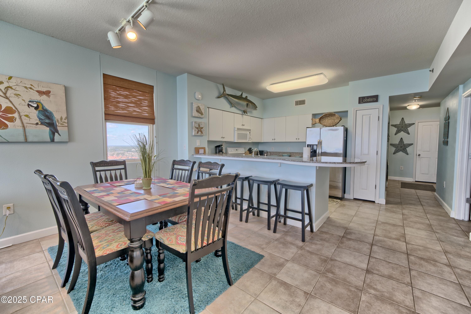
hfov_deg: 104.2
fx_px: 183
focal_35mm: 14
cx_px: 236
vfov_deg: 81.2
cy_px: 157
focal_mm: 14
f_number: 8
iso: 500
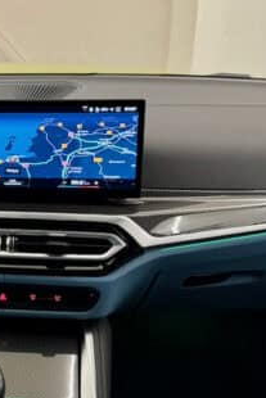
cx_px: -39
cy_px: 229
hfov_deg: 20.1
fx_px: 708
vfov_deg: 31.4
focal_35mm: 64
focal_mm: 6.8
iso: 500
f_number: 1.8
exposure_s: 1/53
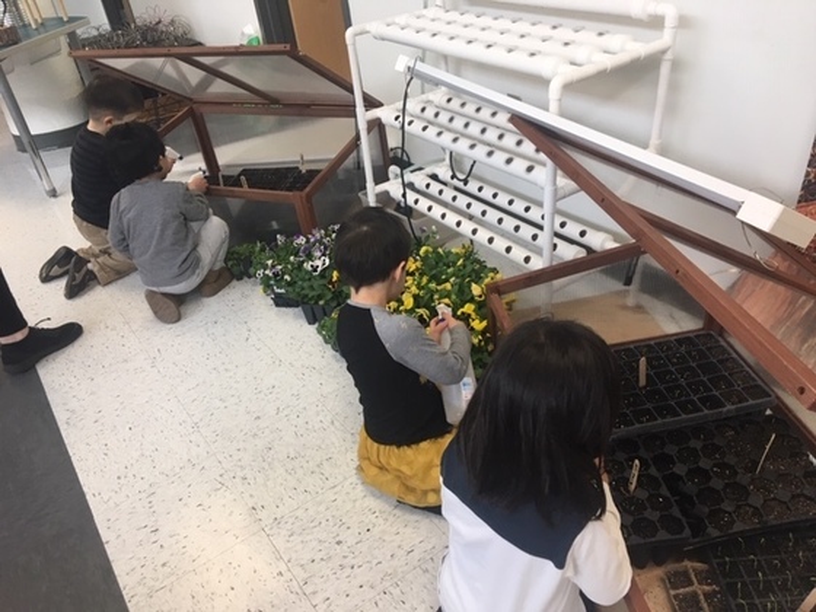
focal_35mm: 29
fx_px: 684
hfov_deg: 61.7
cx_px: 408
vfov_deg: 48.2
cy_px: 306
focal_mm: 4.15
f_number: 2.2
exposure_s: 1/30
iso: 32
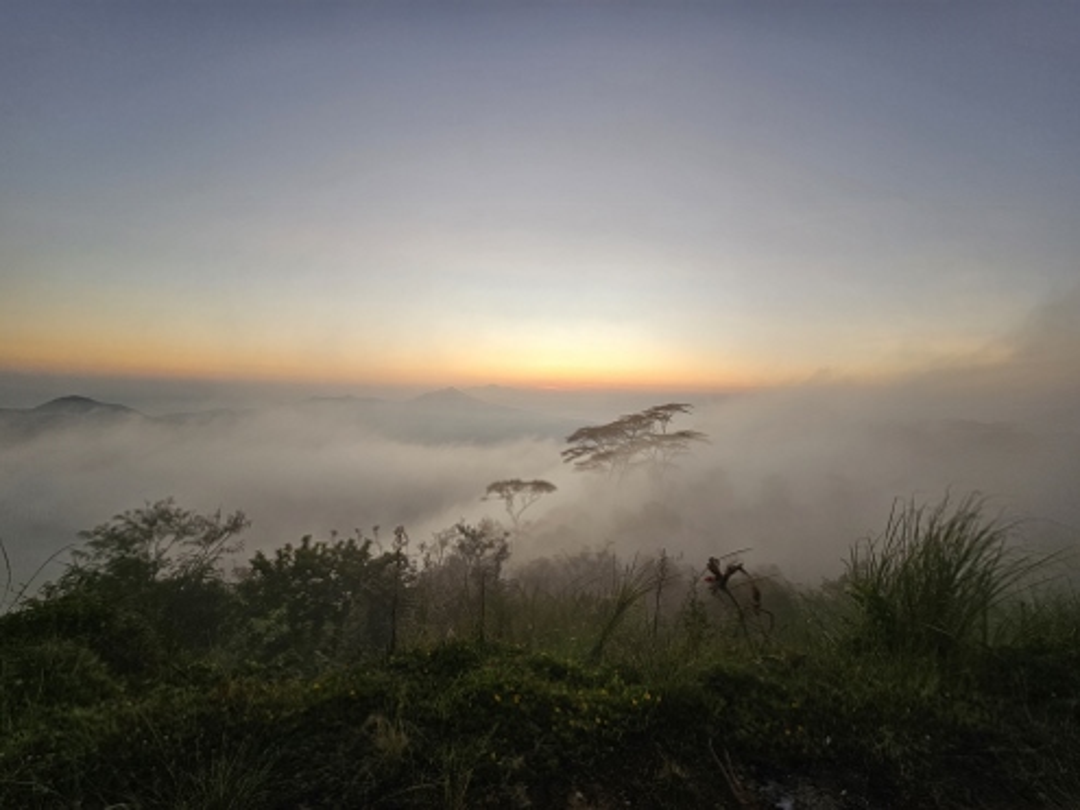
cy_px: 405
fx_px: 405
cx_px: 540
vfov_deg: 89.9
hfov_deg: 106.2
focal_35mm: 13
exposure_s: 1/102
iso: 50
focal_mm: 2.2
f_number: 2.2
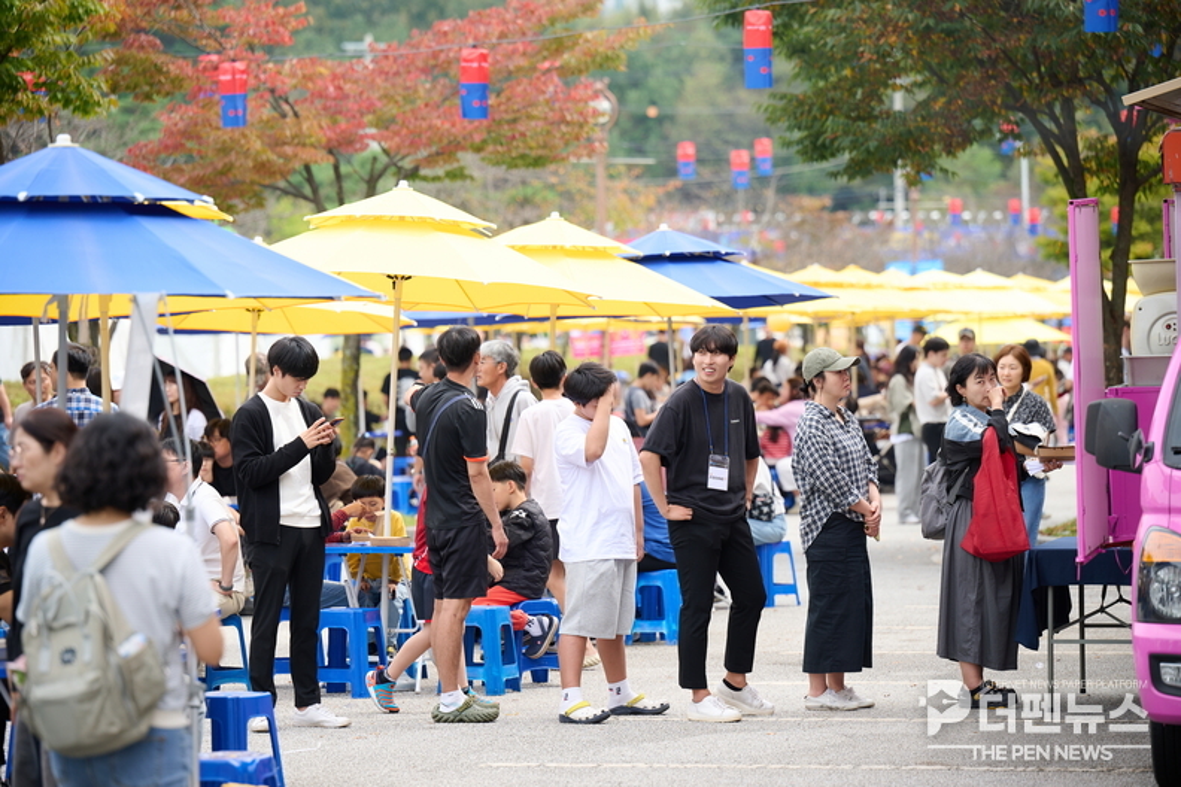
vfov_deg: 9.1
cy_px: 394
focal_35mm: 150
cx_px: 590
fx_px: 4920
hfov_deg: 13.7
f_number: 3.5
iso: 100
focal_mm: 150
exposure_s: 1/400
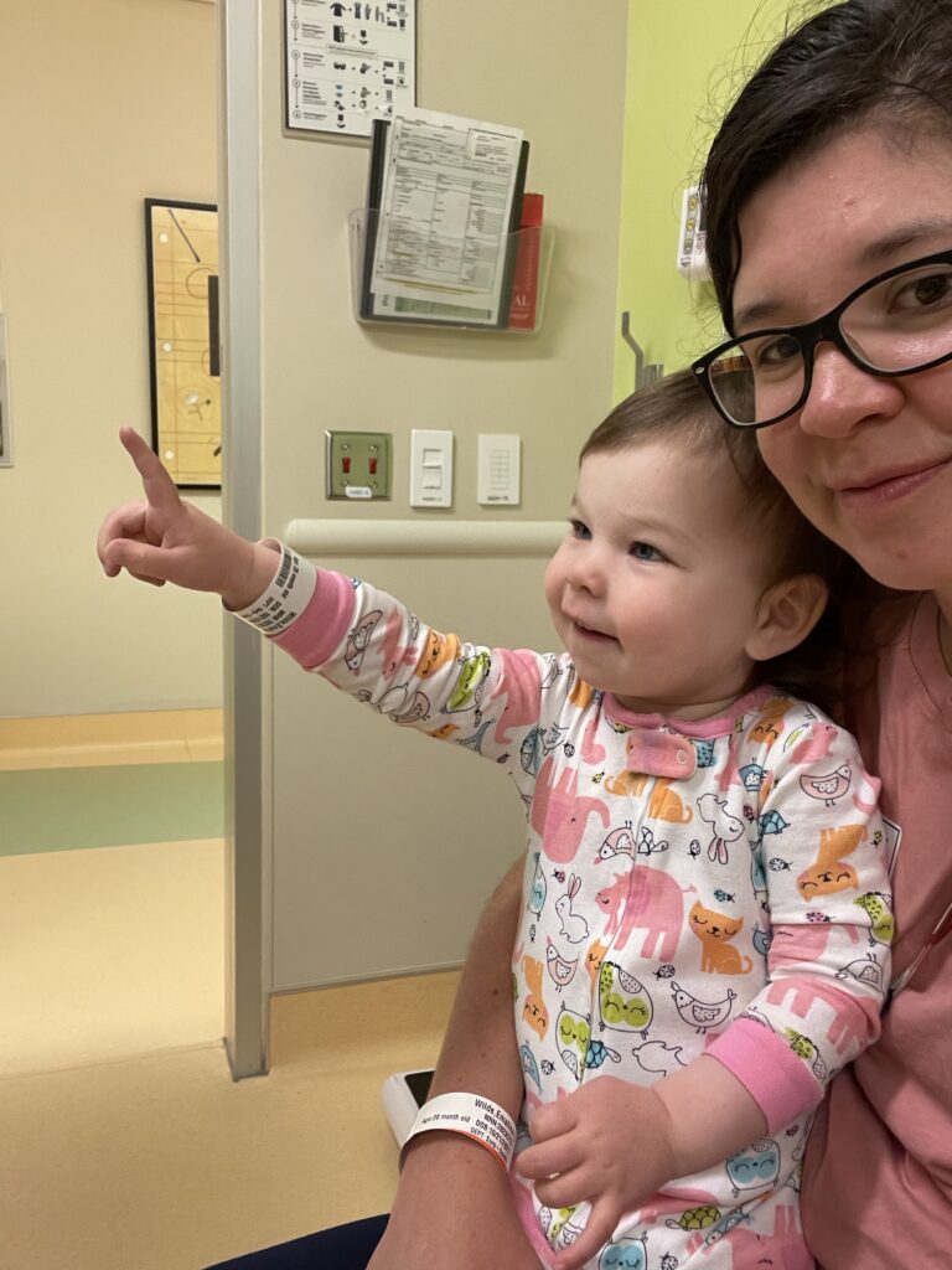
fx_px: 1100
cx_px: 476
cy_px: 635
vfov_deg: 60.0
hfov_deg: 46.8
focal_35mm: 30
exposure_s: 1/60
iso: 250
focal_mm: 2.71
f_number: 2.2
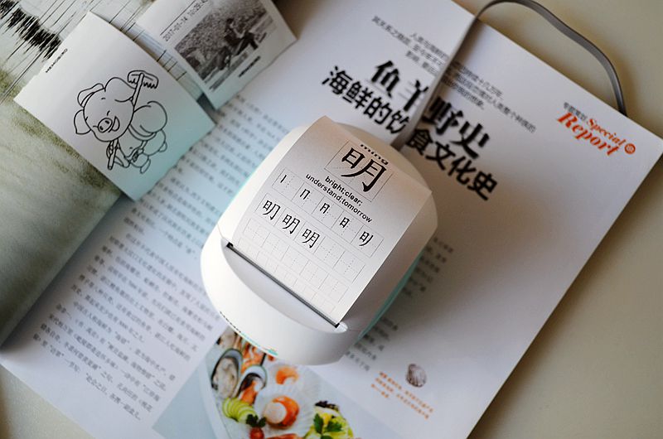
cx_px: 332
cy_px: 220
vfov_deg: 30.7
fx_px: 800
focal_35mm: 44
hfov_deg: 45.0
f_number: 5
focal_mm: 29
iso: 400
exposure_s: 1/100
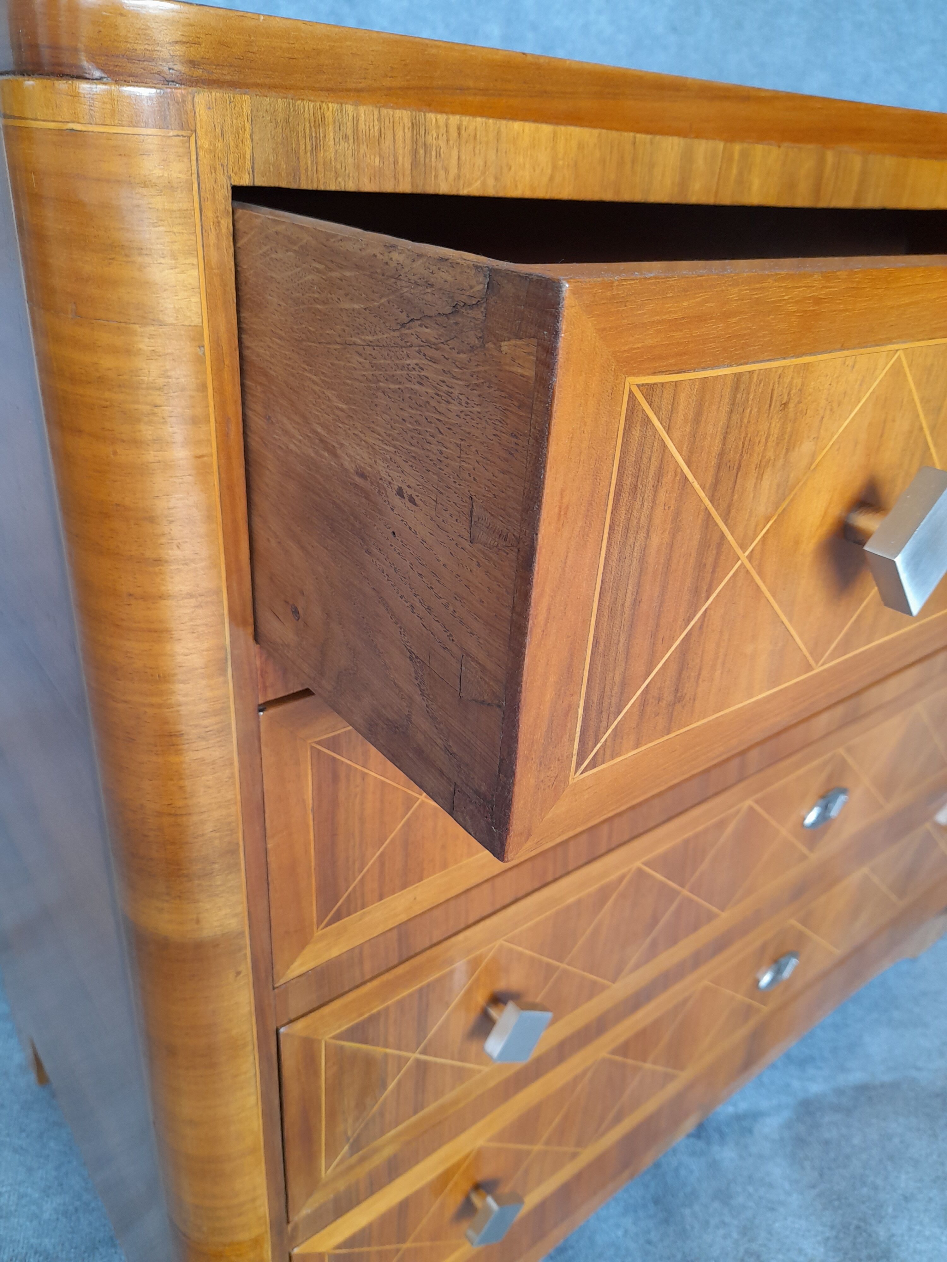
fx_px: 912
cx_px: 474
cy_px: 631
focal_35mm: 25
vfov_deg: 69.4
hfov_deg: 54.9
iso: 100
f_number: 2
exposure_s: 1/60
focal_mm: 4.6
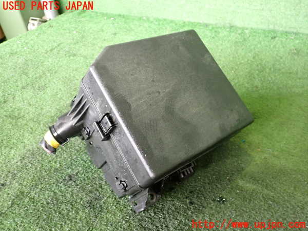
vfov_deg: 46.8
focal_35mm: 30
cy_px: 116
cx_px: 154
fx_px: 267
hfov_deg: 60.0
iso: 500
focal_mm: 5.4
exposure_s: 1/30
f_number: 2.3
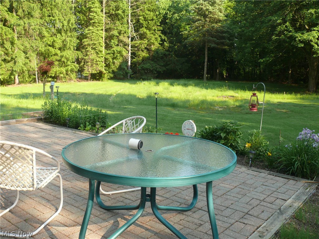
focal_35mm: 35
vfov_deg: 40.7
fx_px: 323
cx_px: 160
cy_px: 120
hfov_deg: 52.6
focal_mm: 7.4
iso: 100
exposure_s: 1/160
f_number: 4
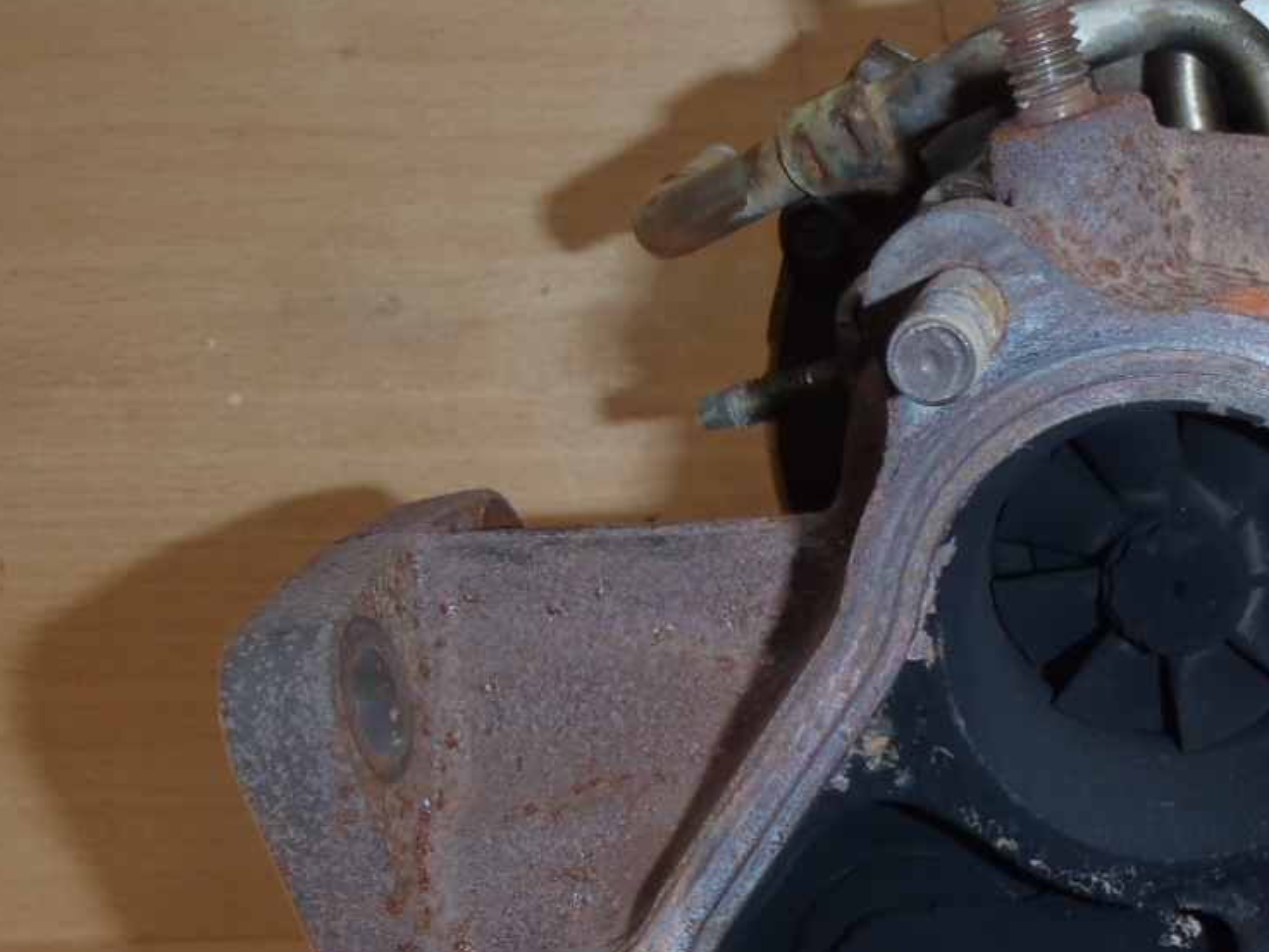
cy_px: 756
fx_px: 2420
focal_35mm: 66
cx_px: 1037
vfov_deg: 22.0
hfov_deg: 28.7
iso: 100
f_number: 4.6
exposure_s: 1/40
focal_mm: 6.83
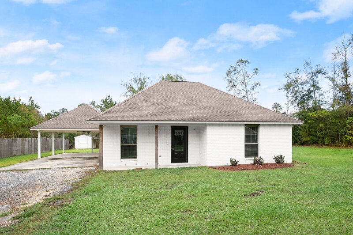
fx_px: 196
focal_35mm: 20
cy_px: 118
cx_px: 176
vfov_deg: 61.8
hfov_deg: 84.0
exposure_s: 1/320
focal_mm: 20
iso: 500
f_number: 9
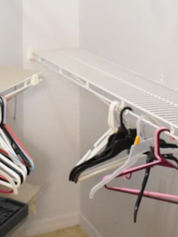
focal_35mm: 66
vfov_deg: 26.9
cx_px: 53
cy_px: -28
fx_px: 452
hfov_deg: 22.1
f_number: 5.6
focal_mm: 28
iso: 6400
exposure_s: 1/60
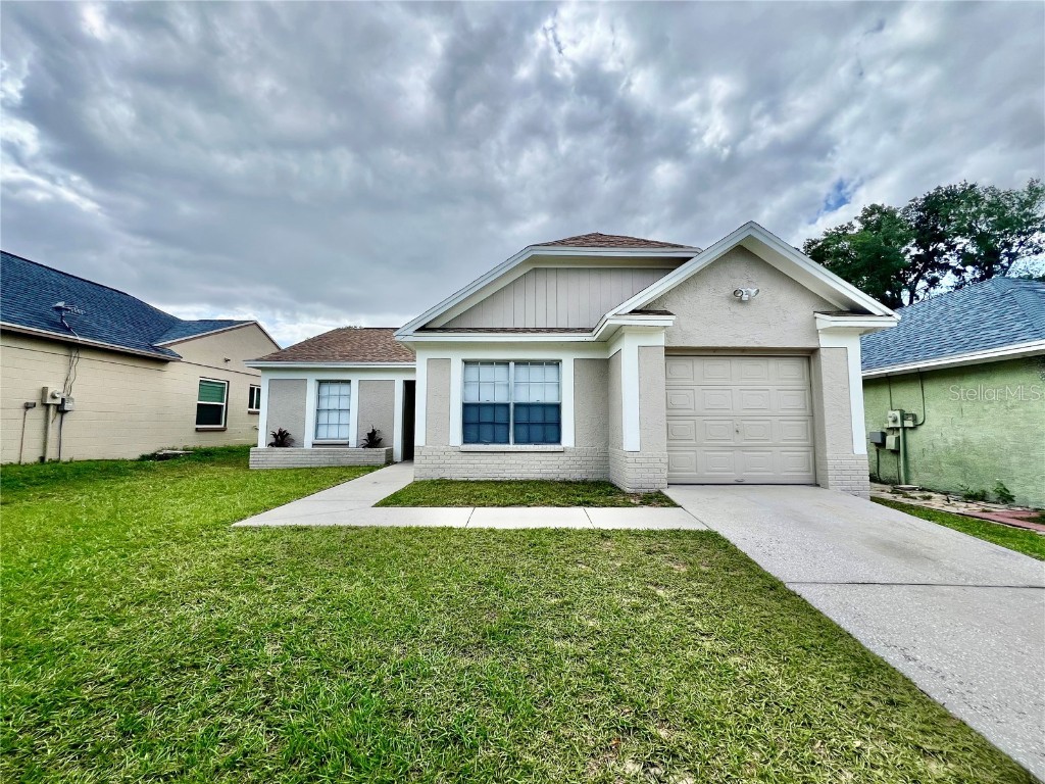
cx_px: 522
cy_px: 392
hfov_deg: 106.2
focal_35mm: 13
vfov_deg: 89.9
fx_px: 392
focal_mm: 1.57
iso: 32
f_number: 1.8
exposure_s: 1/2053
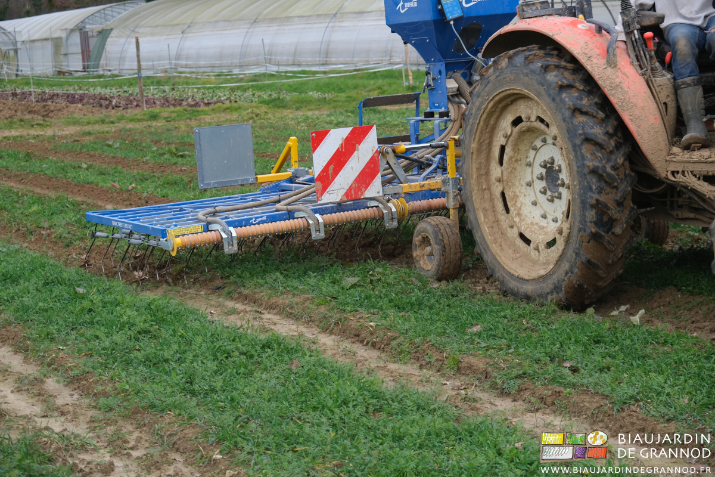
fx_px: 1648
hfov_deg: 24.5
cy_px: 238
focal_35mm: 83
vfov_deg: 16.5
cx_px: 358
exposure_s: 1/160
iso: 160
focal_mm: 55
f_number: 5
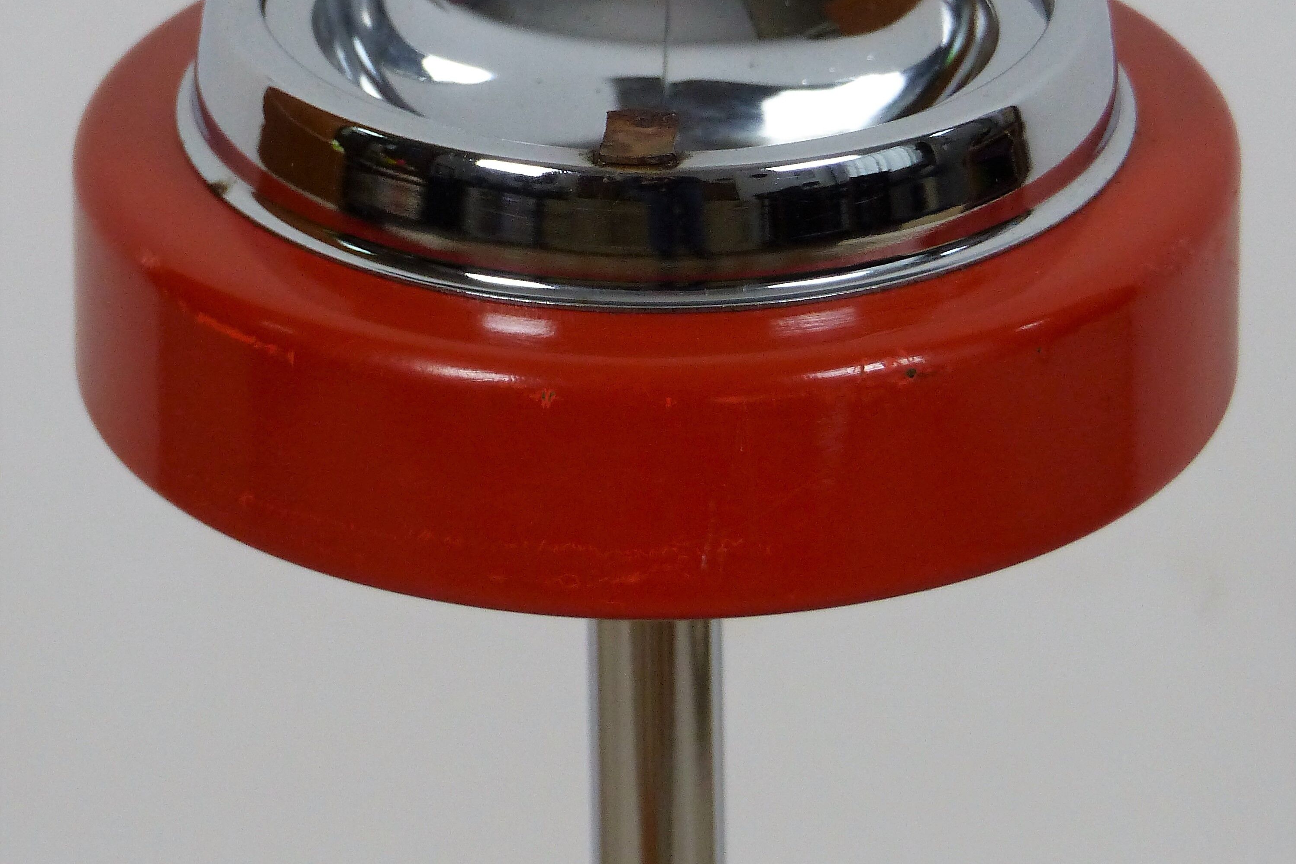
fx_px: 10907
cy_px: 207
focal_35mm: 303
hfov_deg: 6.8
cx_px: 649
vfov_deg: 4.5
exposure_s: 1/80
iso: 320
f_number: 2.8
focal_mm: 35.6
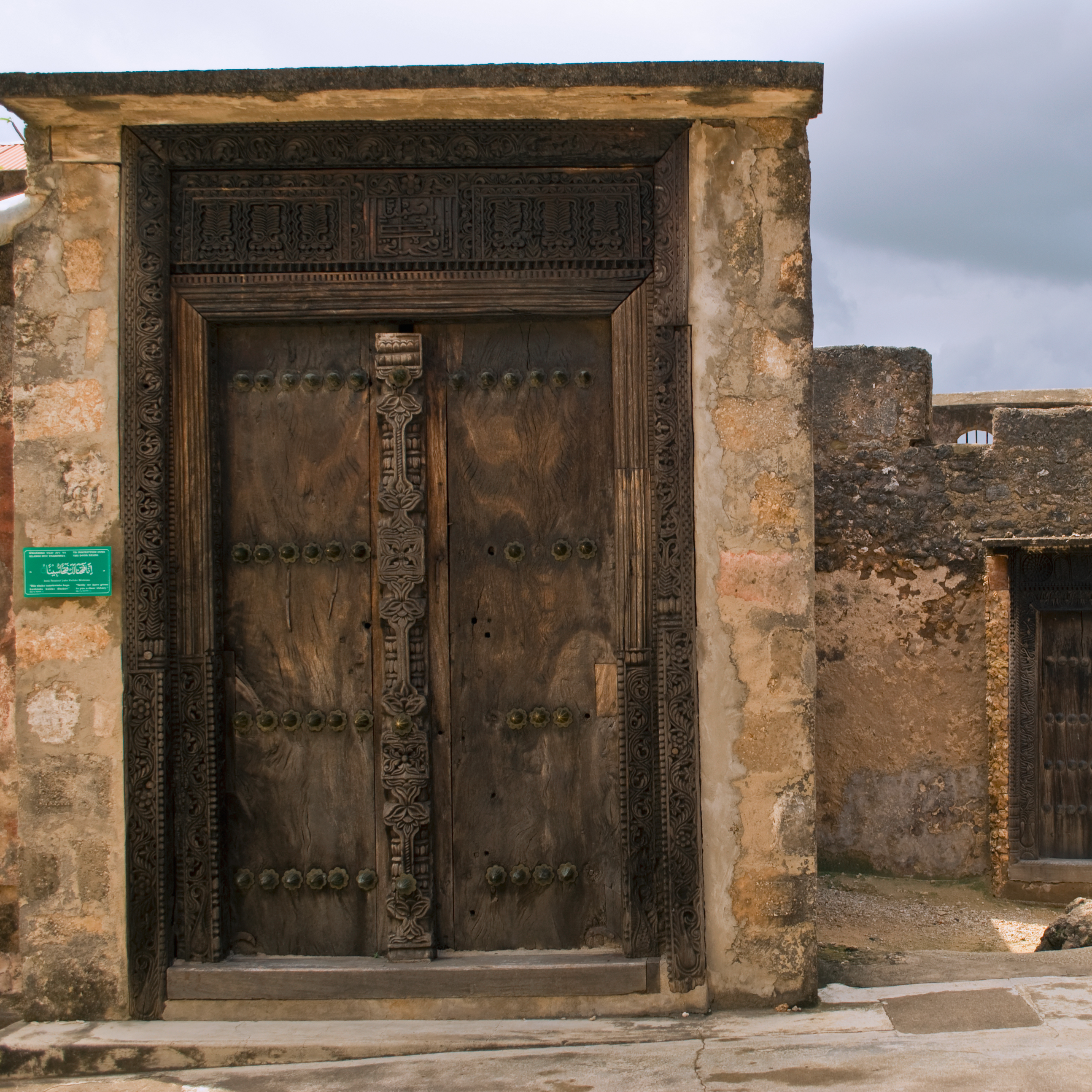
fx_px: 1499
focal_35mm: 42
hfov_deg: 39.1
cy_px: 546
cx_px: 804
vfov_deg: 40.0
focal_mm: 22
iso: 100
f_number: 5.6
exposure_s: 1/125
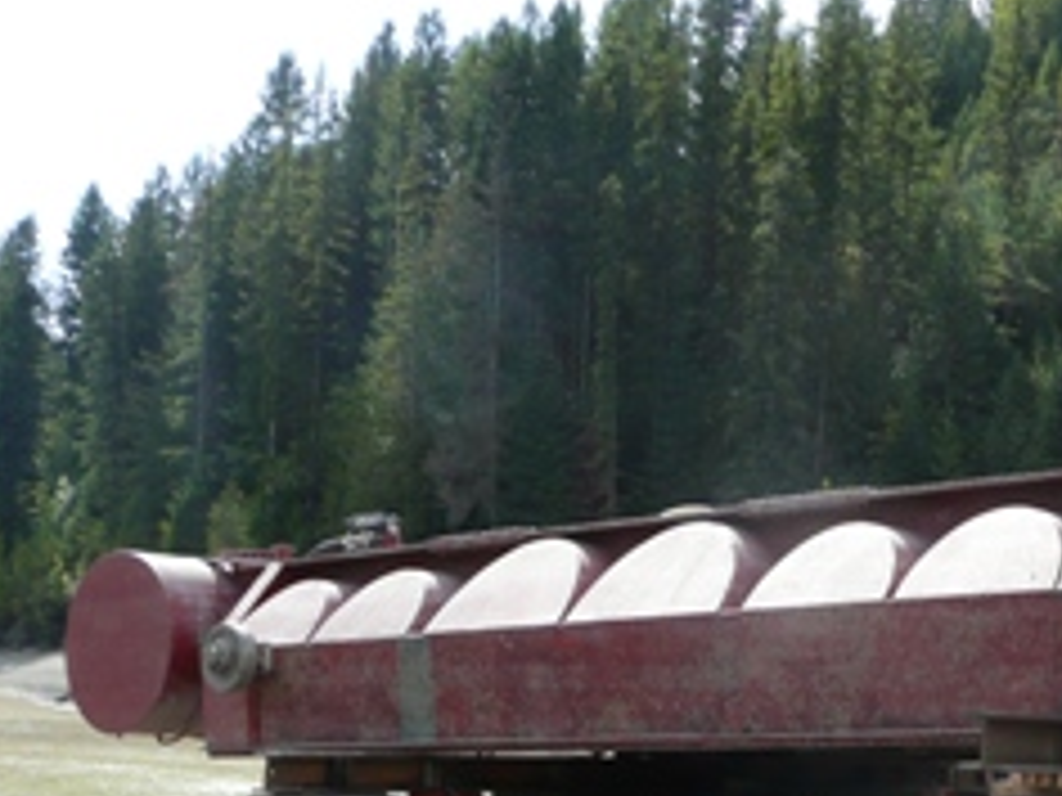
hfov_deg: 32.6
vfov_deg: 25.0
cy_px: 702
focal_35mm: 57
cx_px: 886
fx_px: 1749
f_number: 3.3
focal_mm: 4.6
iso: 100
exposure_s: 1/400
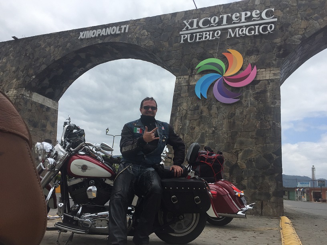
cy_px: 122
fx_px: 274
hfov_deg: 61.7
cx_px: 164
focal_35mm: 29
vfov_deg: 48.2
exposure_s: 1/2326
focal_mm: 4.15
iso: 32
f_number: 2.2
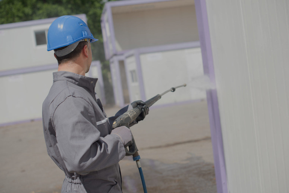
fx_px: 401
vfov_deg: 27.0
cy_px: 96
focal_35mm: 50
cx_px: 144
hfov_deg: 39.6
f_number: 3.5
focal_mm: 50
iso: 64
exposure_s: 1/800
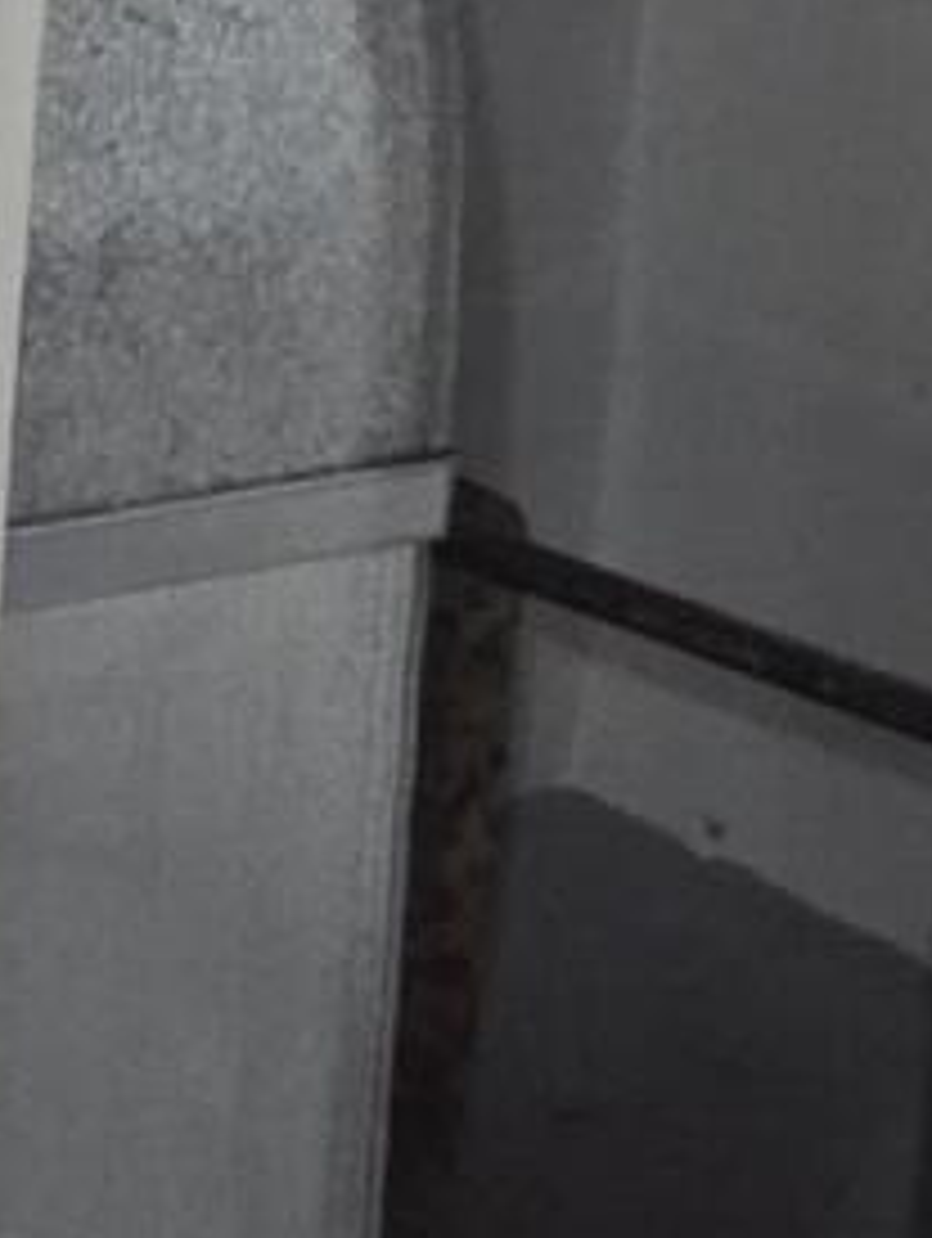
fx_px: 5981
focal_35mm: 167
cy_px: -662
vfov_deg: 11.3
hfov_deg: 8.3
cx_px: -1202
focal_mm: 5.4
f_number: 1.8
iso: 2000
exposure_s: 1/120
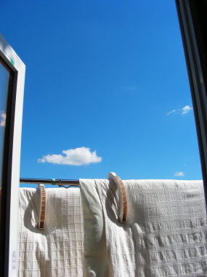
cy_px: 138
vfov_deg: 49.0
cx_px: 104
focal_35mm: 38
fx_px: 303
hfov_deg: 37.7
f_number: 4
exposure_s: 1/658
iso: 50
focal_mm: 6.3
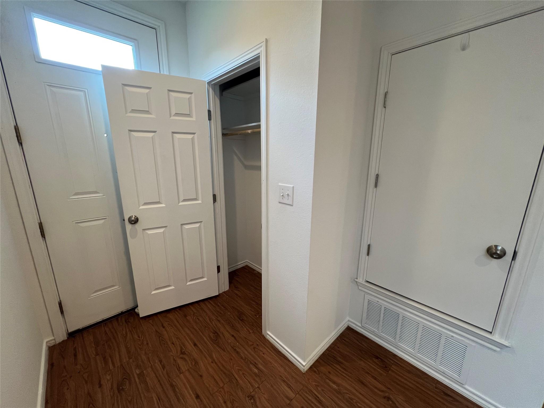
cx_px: 272
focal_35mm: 13
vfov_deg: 89.9
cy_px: 204
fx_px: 204
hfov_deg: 106.2
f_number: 1.8
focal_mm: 1.57
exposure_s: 1/120
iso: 200
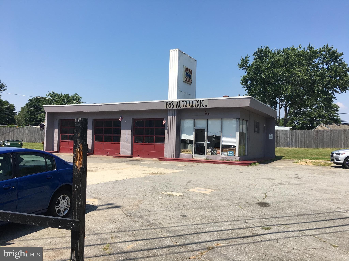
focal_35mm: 29
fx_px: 292
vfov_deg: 48.2
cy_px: 130
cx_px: 174
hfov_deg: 61.7
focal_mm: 4.15
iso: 25
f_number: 2.2
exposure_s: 1/1538
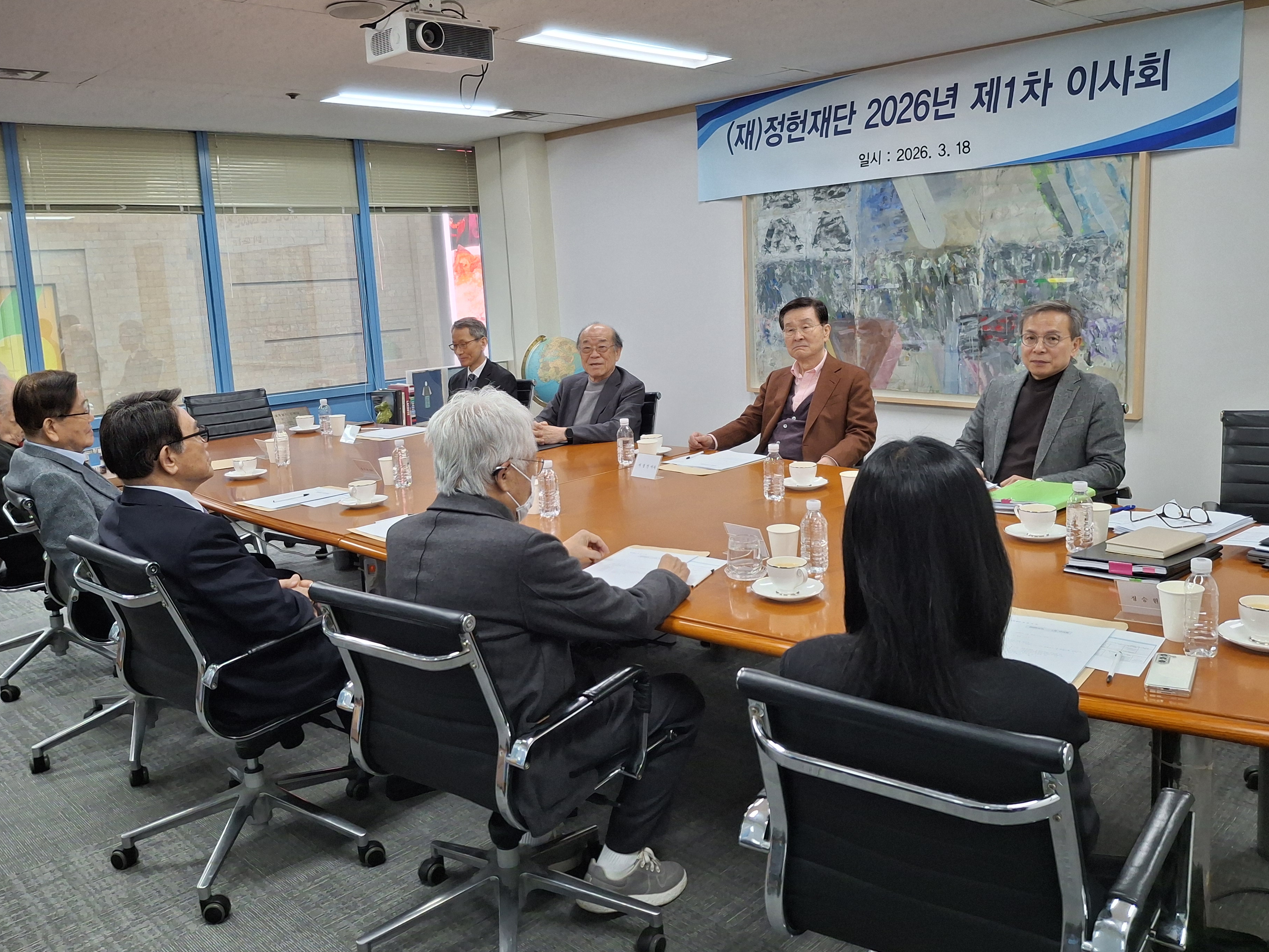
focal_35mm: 28
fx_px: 1026
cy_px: 435
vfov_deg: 49.7
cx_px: 639
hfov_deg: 63.4
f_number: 1.8
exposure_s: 1/120
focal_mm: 4.69
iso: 160
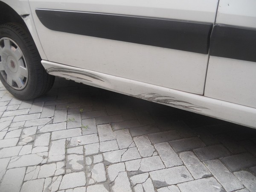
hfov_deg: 65.3
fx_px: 200
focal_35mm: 27
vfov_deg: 51.4
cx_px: 128
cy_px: 96
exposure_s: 1/50
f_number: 3.2
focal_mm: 4.9
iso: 80
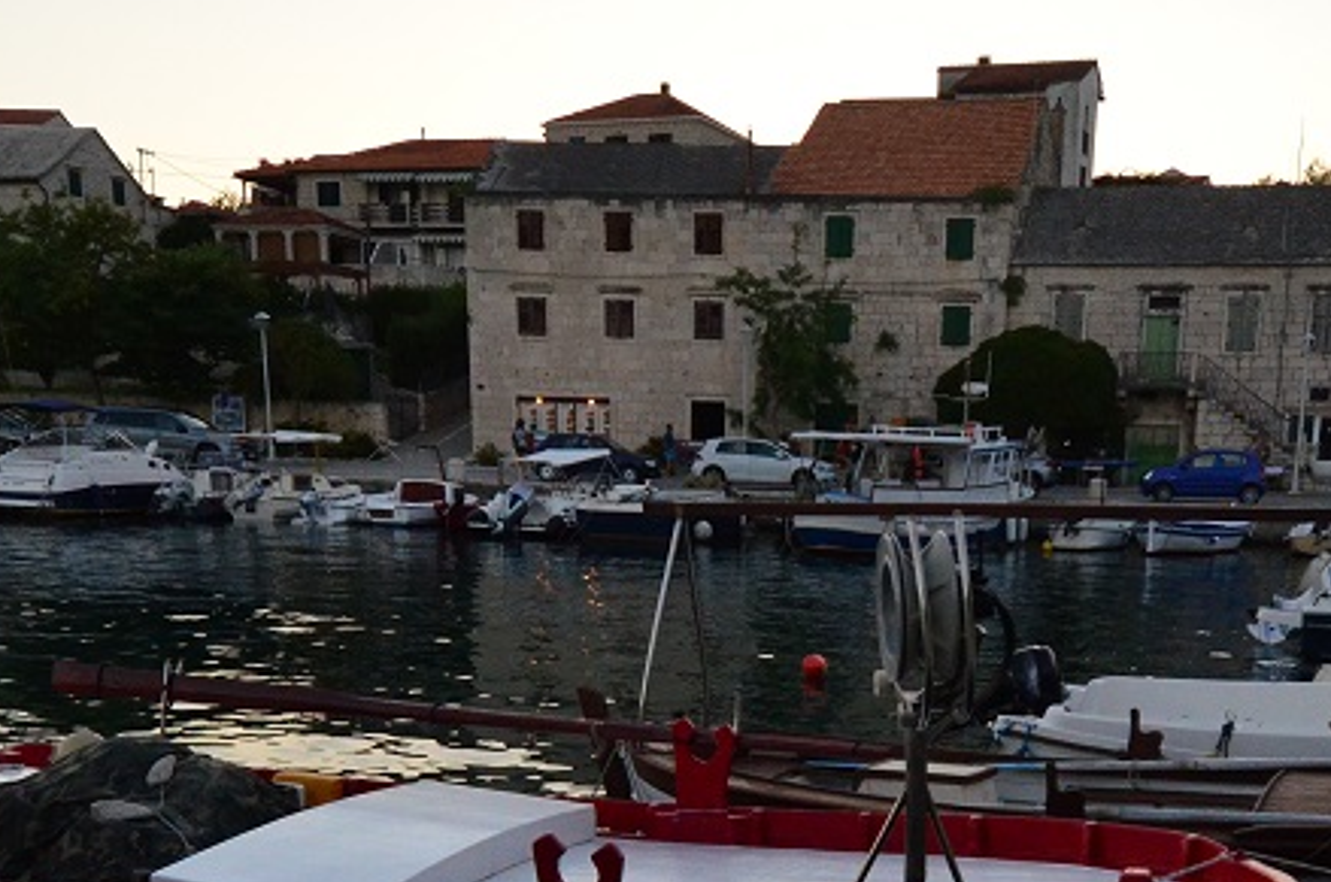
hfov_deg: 47.0
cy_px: 785
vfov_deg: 31.1
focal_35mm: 41
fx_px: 1513
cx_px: 840
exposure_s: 1/1250
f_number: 5.6
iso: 2000
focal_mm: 12
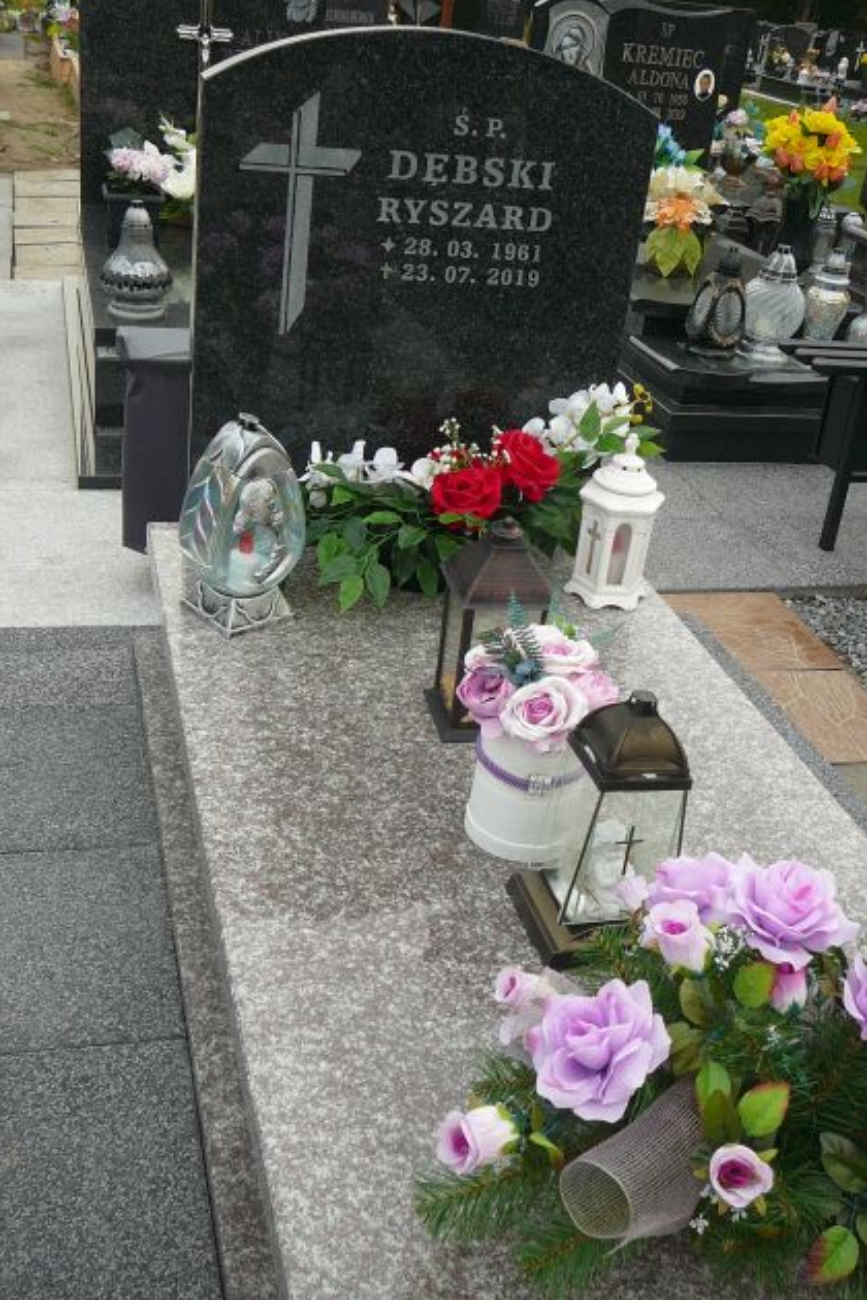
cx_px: 425
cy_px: 642
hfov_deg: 35.9
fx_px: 1337
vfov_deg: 51.9
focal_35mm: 37
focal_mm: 5.2
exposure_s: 1/60
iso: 80
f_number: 2.8
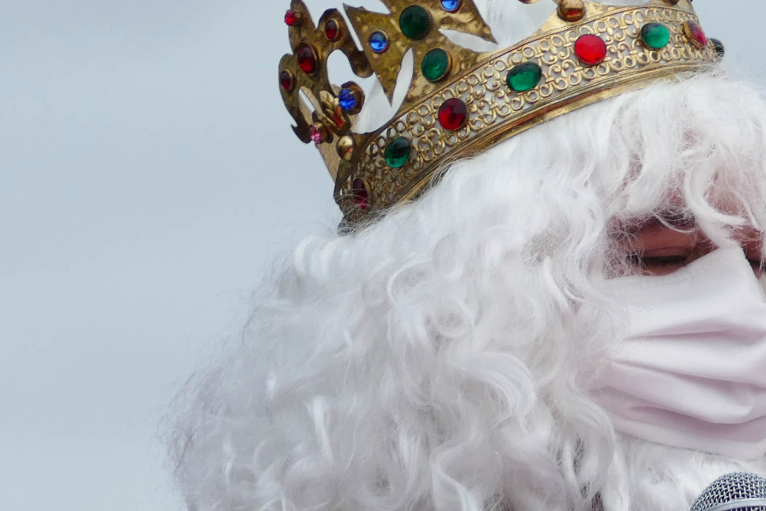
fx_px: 7361
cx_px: 684
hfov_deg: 5.9
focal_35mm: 346
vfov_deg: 4.0
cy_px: 481
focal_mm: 38.48
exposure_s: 1/80
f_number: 3.9
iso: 160
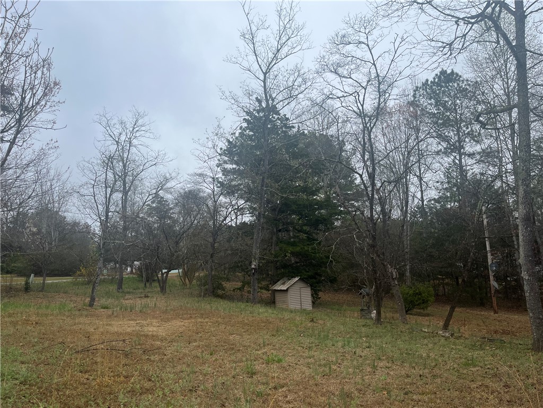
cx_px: 272
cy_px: 204
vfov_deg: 53.1
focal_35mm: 26
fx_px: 408
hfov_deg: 67.3
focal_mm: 5.1
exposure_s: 1/891
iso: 50
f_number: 1.6
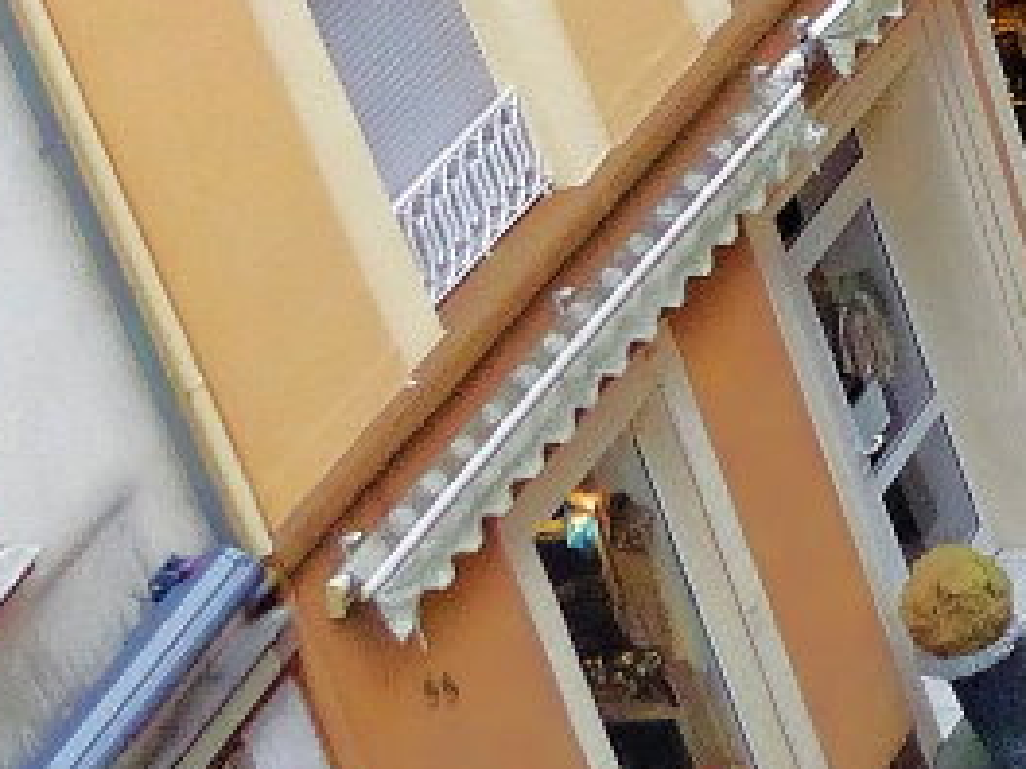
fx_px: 4031
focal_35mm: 136
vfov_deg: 10.9
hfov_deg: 13.7
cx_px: 1496
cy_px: 423
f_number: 2.8
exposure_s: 1/60
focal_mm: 6.2
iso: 320
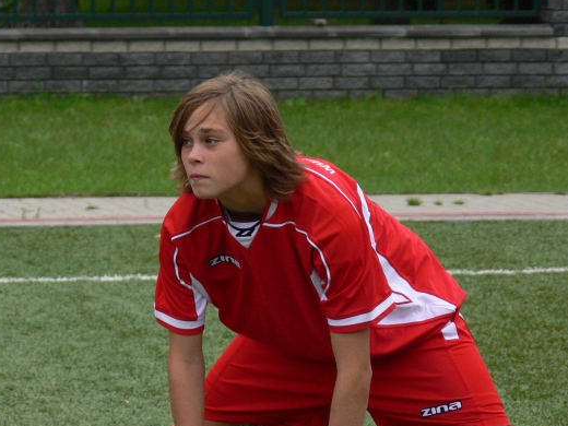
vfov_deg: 4.9
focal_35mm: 301
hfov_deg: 6.6
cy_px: 216
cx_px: 265
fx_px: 4939
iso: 160
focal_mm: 43.4
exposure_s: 1/500
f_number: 3.6
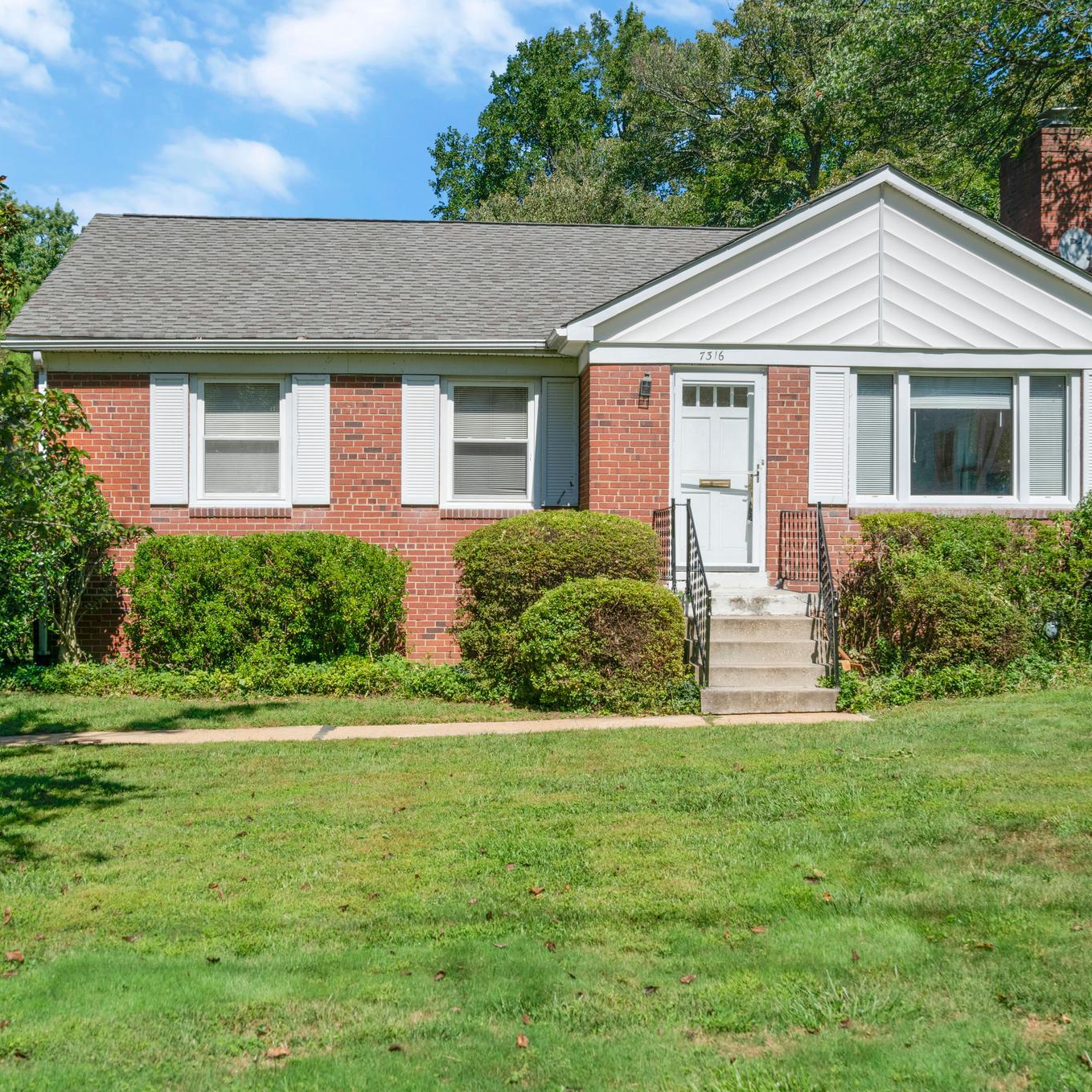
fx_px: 1463
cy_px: 548
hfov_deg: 40.9
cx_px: 519
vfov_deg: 40.9
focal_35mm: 41
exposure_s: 1/3200
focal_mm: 32
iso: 800
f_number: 8
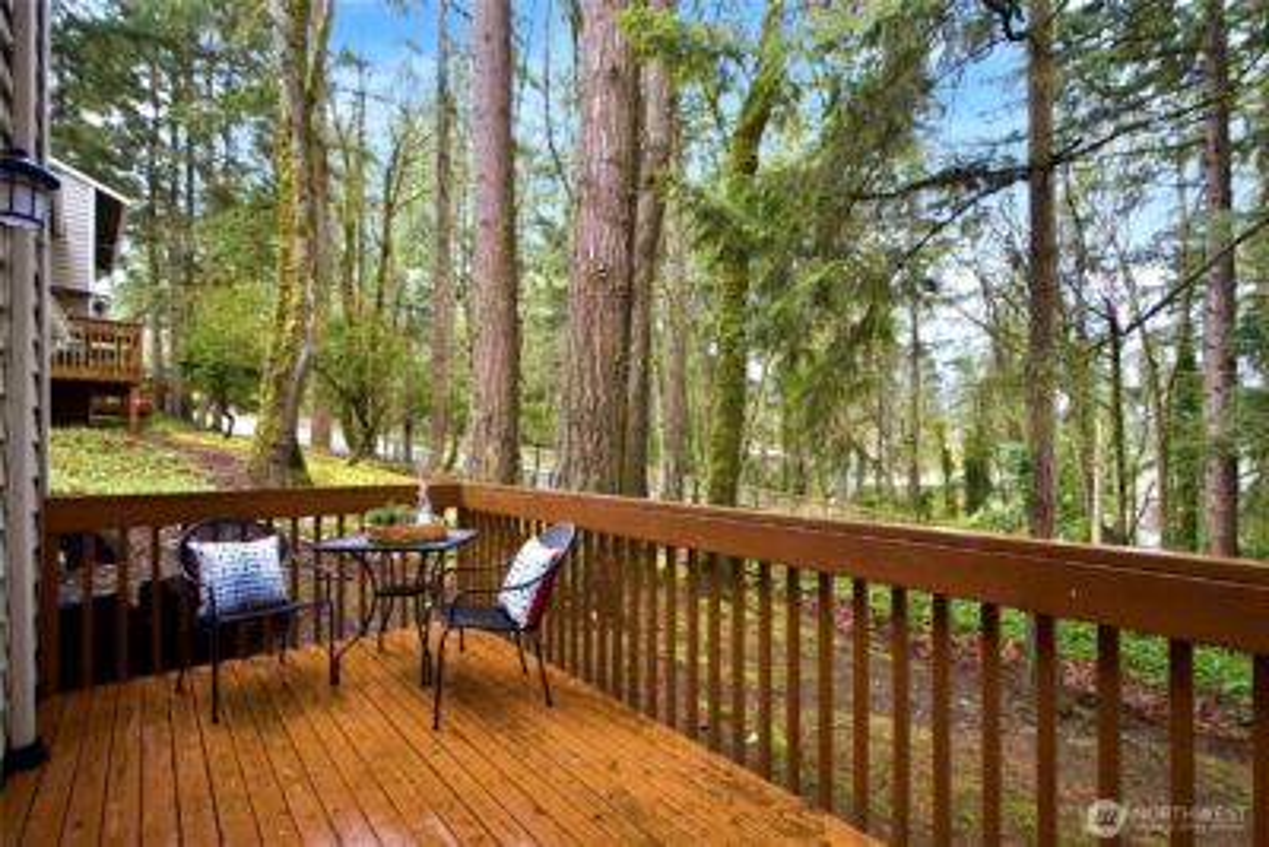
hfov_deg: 96.7
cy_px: 424
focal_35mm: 16
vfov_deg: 73.8
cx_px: 634
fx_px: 564
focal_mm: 16
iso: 400
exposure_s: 1/13
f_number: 9
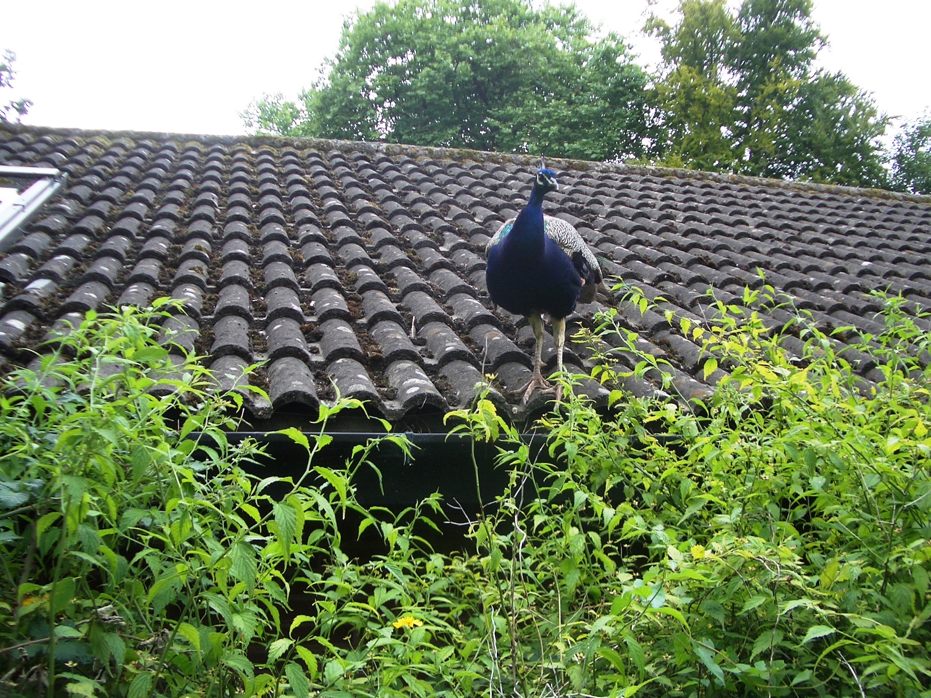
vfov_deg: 40.7
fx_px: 941
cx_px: 466
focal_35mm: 35
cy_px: 349
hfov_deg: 52.6
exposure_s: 1/320
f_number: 2.6
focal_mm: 5.8
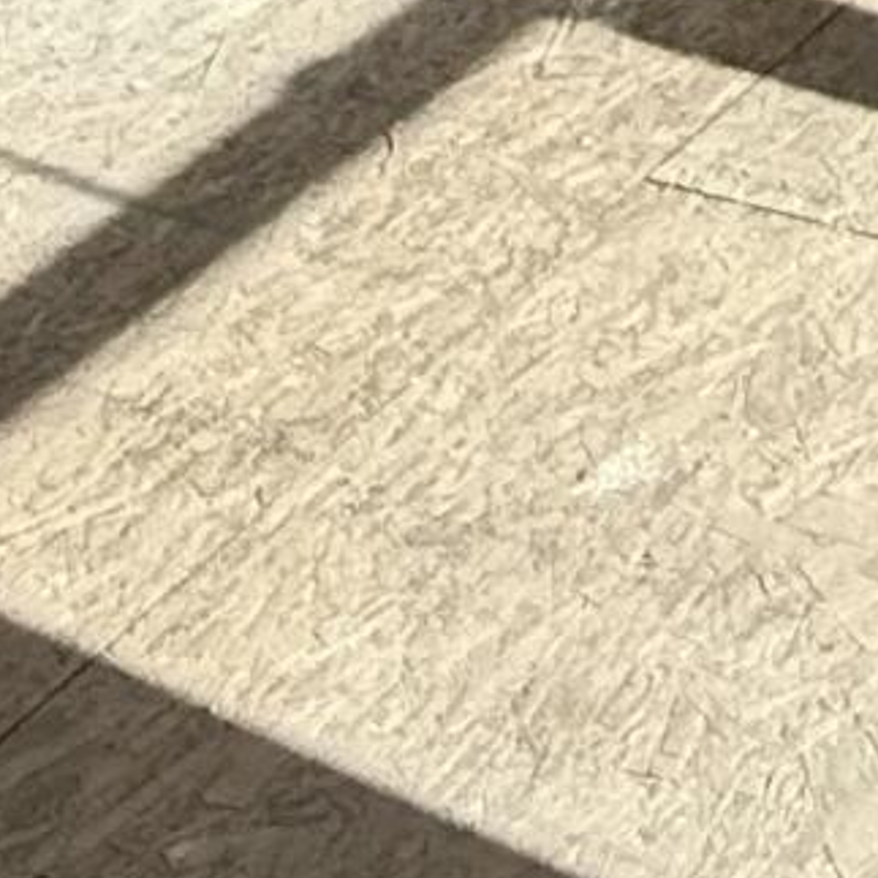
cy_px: -1199
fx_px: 3300
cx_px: 1327
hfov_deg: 14.2
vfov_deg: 12.2
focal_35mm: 115
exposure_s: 1/1464
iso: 64
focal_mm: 2.22
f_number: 2.2
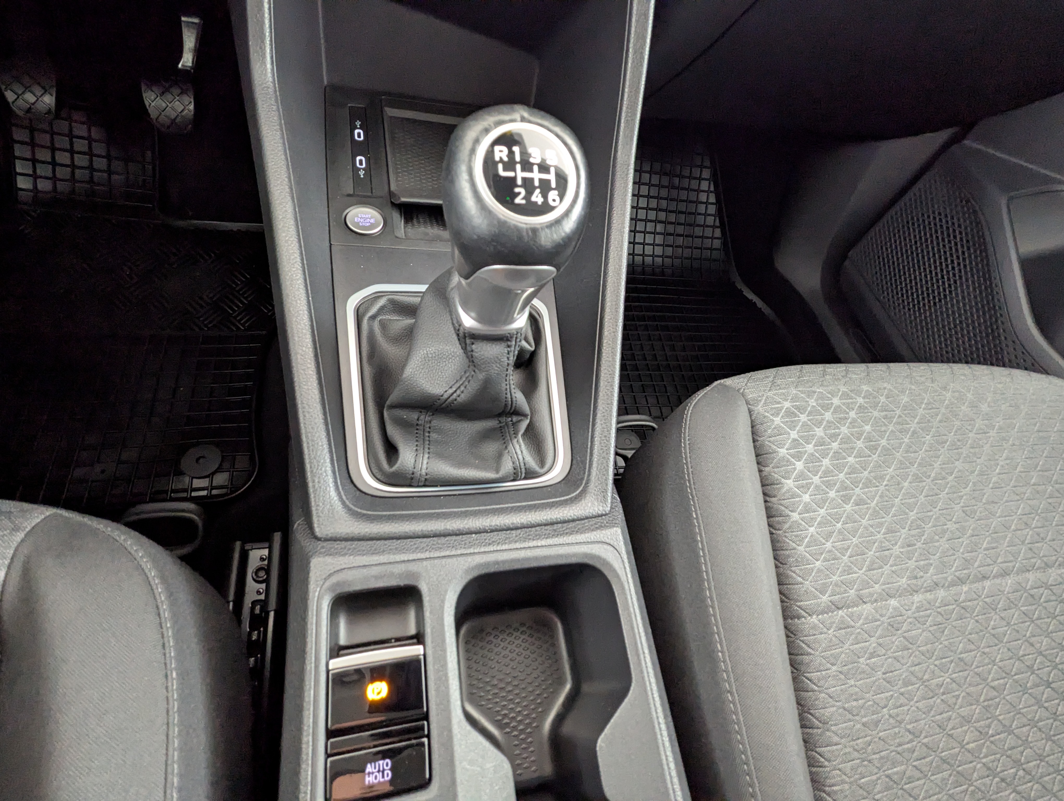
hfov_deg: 94.4
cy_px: 400
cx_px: 532
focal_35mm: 16
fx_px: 492
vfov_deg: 78.2
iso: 705
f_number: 2.2
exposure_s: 1/23
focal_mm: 2.35
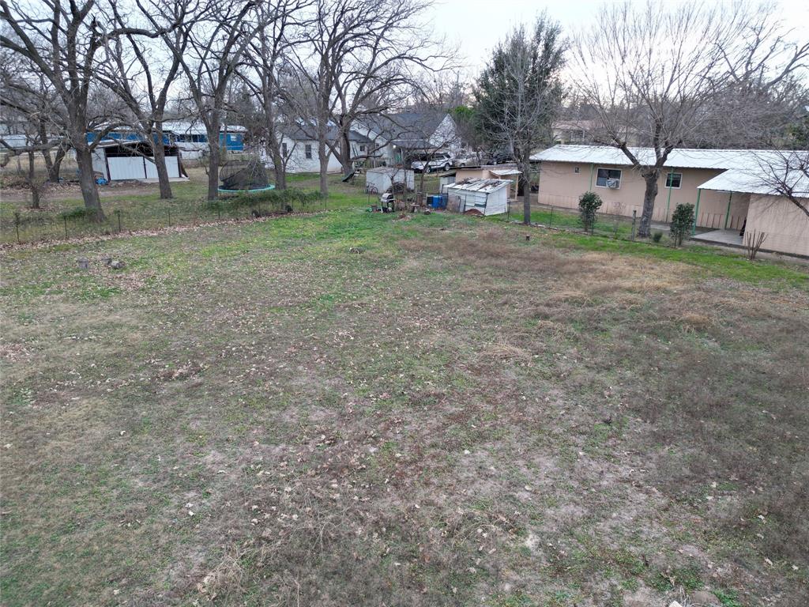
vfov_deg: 56.8
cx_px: 404
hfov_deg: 71.6
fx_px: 561
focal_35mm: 24
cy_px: 304
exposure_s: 1/180
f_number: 1.7
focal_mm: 6.72
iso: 140
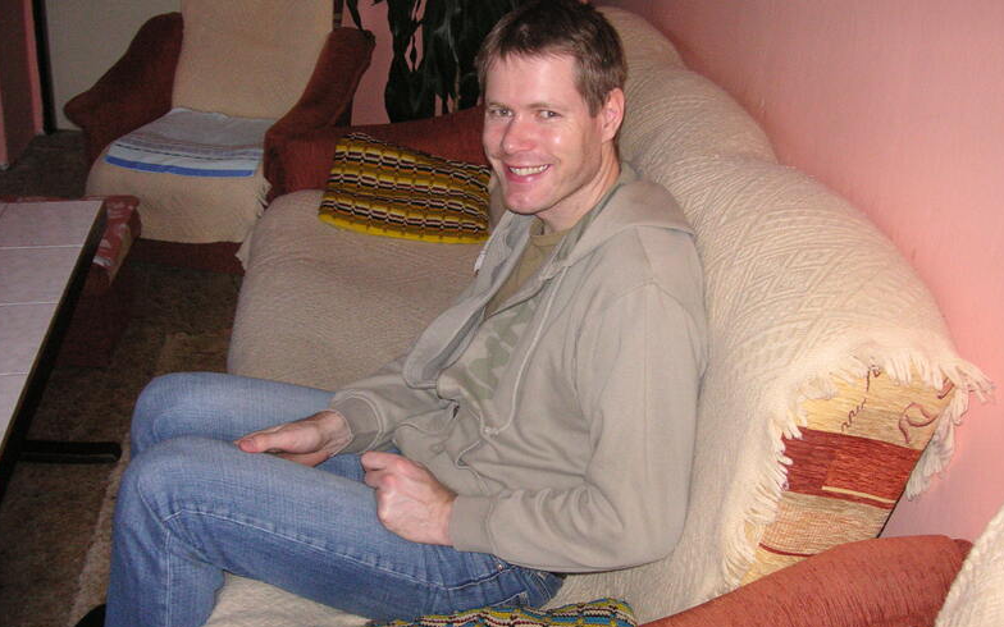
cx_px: 499
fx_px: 1094
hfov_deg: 49.3
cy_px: 322
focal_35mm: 40
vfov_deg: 32.0
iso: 160
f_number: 2.8
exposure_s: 1/45
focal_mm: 6.1
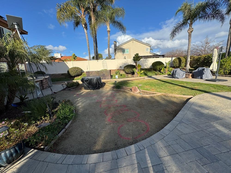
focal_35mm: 14
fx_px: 93
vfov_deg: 85.7
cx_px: 116
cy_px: 86
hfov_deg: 102.1
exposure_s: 1/1672
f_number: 2.2
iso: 50
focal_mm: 2.22
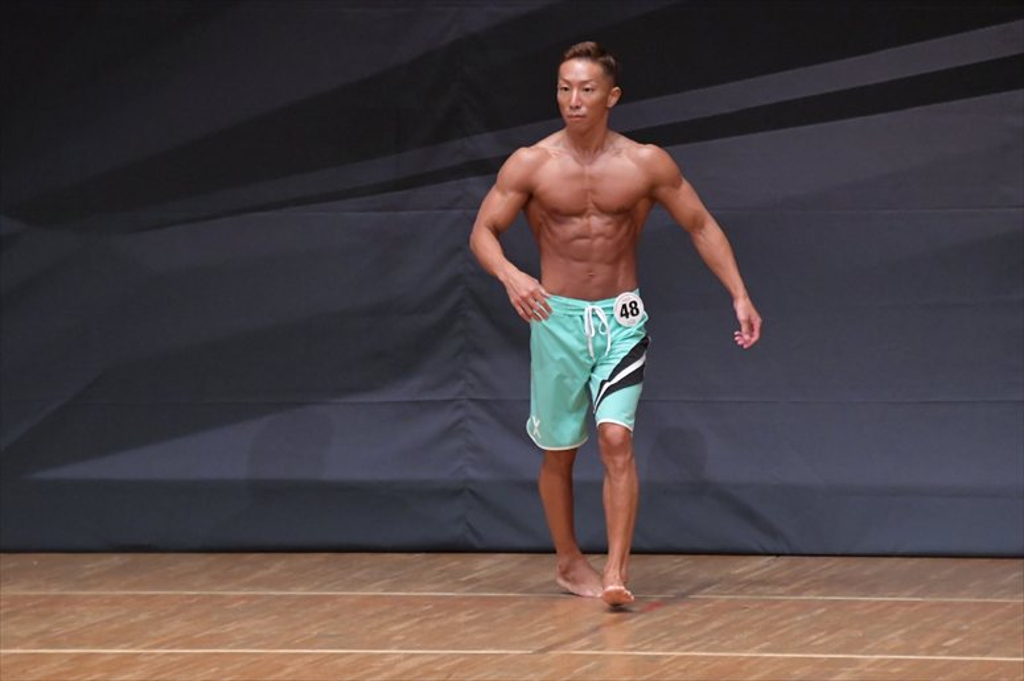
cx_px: 512
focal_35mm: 315
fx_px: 8956
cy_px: 340
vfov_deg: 4.4
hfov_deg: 6.5
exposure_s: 1/400
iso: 6400
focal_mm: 210
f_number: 5.6
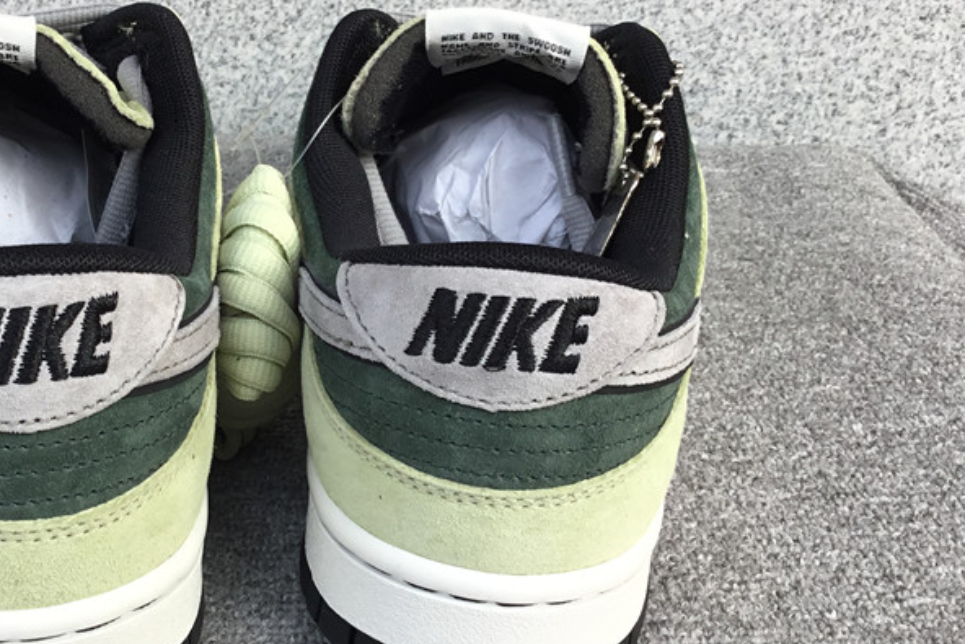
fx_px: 1314
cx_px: 293
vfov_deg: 27.5
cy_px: 304
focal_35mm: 49
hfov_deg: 39.7
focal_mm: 3.3
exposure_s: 1/251
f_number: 2.4
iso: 25
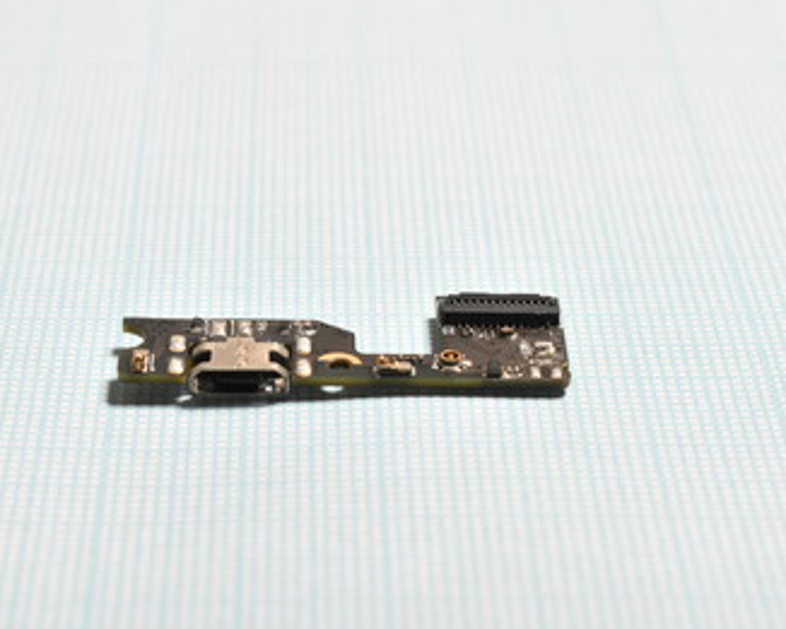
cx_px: 294
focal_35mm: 119
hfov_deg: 16.2
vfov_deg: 13.0
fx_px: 2763
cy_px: 369
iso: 1600
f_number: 13
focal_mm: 55
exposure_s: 1/200
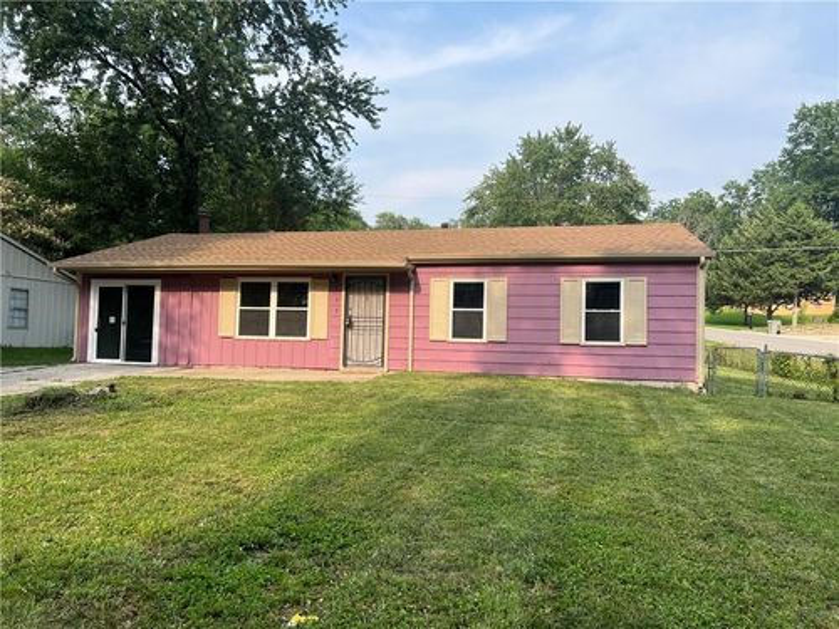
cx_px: 420
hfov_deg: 67.3
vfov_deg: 53.1
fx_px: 630
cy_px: 314
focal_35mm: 26
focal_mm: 5.7
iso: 50
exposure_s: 1/1779
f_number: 1.5
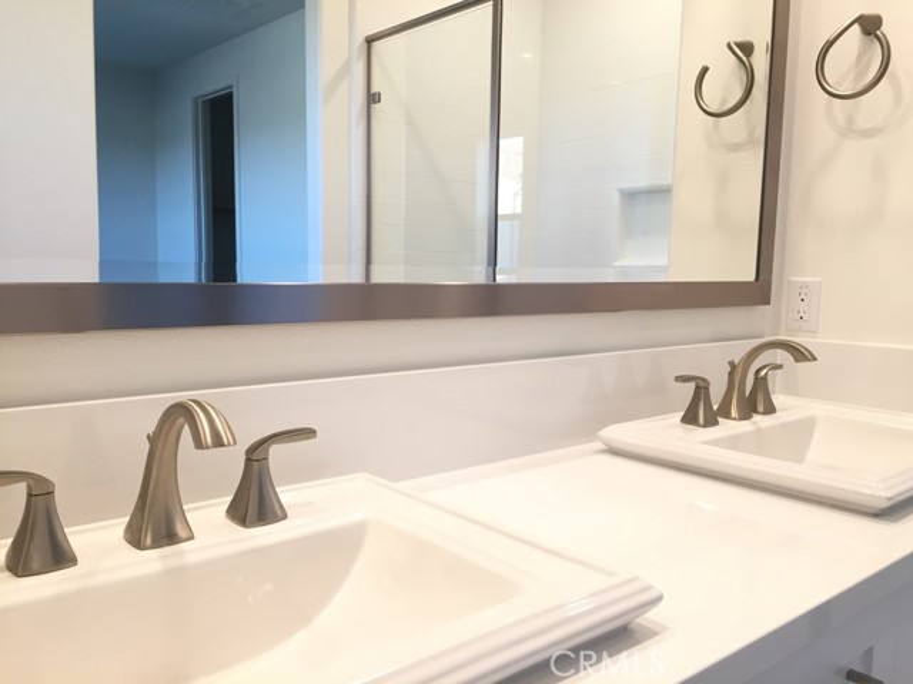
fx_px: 765
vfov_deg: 48.2
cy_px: 342
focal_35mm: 29
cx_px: 456
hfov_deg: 61.7
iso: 40
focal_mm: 4.15
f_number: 2.2
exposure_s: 1/30
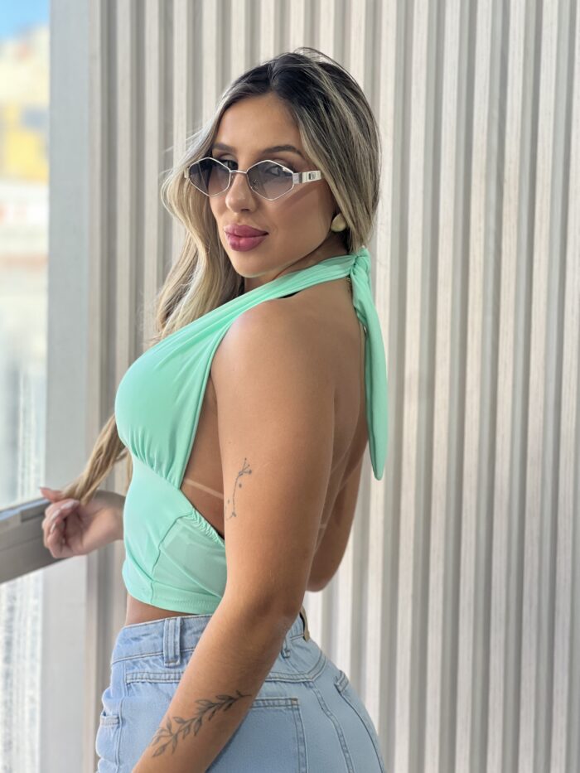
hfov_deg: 19.1
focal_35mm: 77
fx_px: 1720
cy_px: 386
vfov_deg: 25.3
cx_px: 290
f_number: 2.8
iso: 100
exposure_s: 1/120
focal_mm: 9
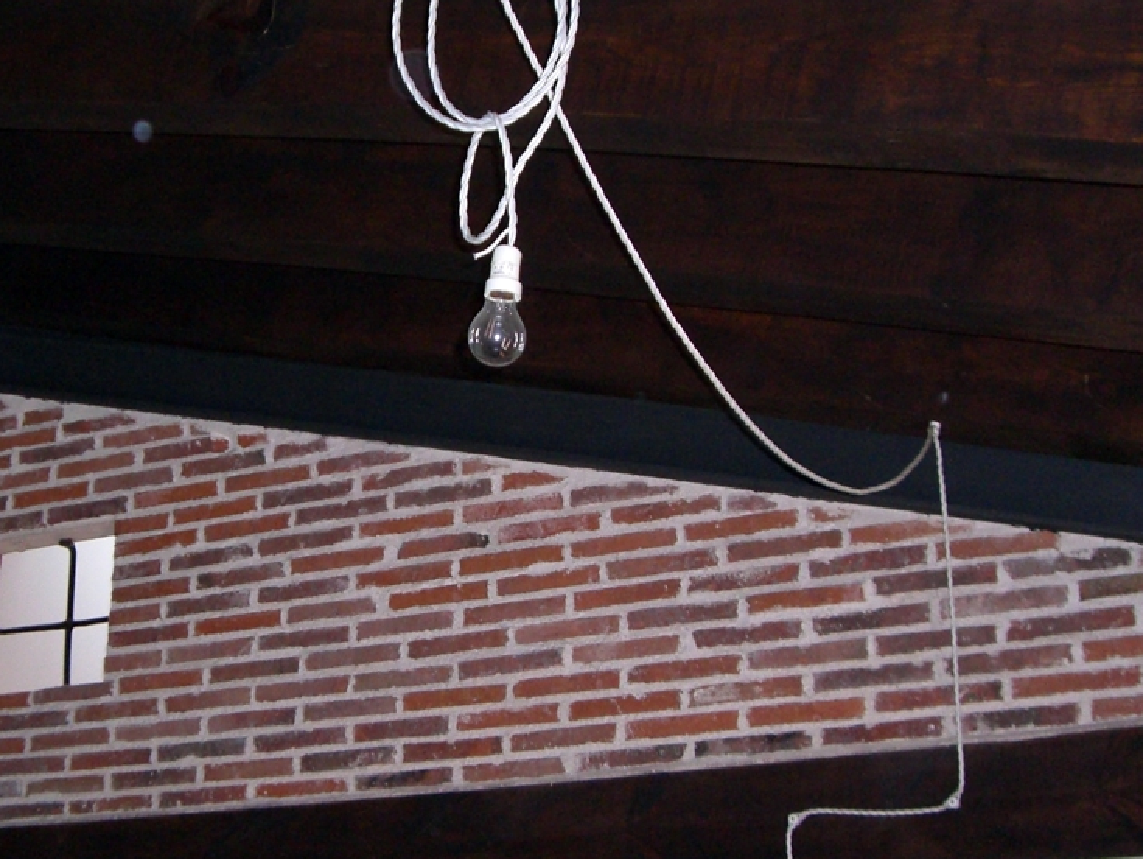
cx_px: 373
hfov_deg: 30.9
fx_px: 2048
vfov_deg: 23.6
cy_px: 509
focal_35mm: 62
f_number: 2.7
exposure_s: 1/60
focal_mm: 6.2
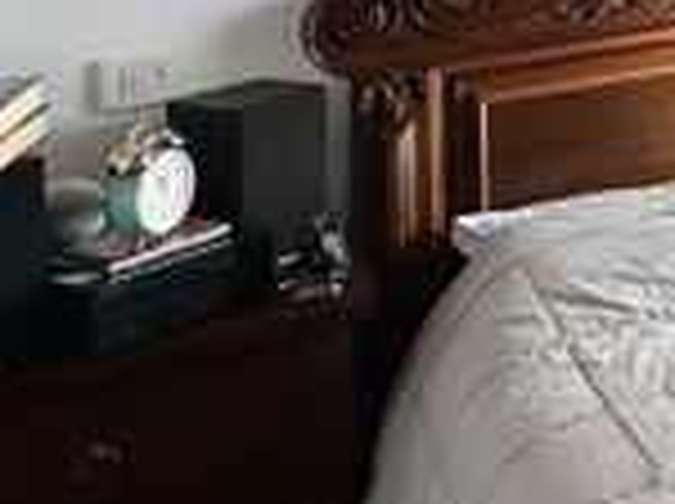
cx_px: 1289
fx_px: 1285
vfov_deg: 19.3
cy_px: -256
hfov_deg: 19.5
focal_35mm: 66
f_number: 2.2
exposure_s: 1/224
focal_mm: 2.22
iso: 40
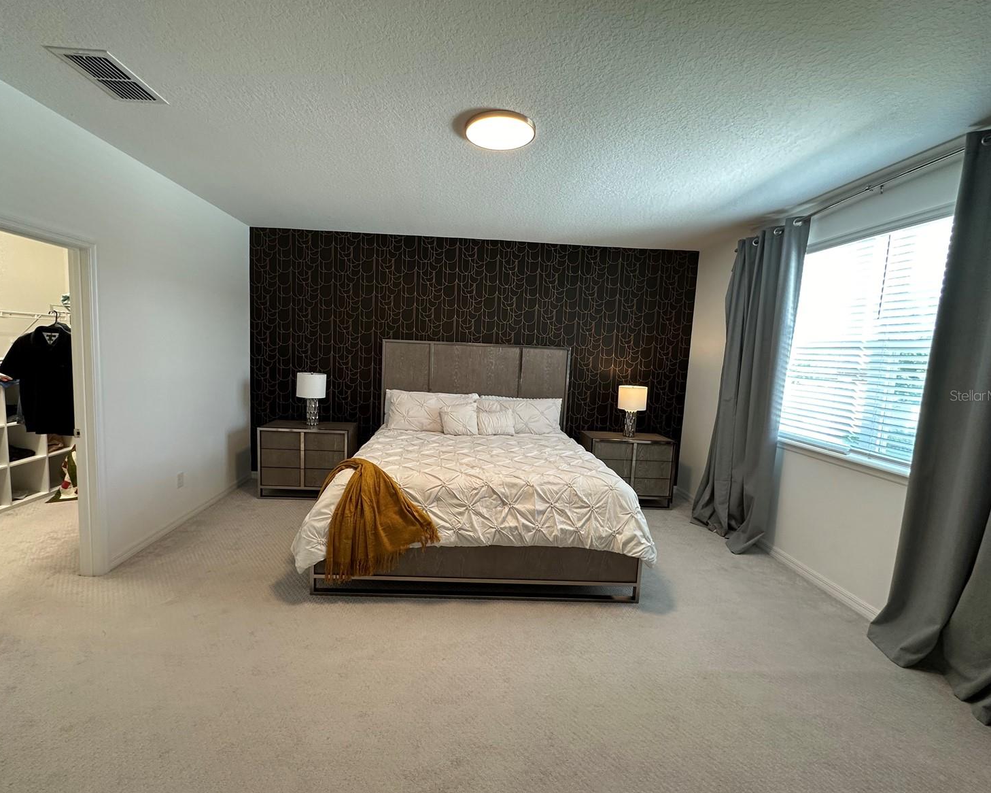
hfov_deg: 96.7
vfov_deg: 84.0
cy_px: 395
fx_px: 440
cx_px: 470
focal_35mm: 15
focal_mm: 2.22
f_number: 2.2
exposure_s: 1/60
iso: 200
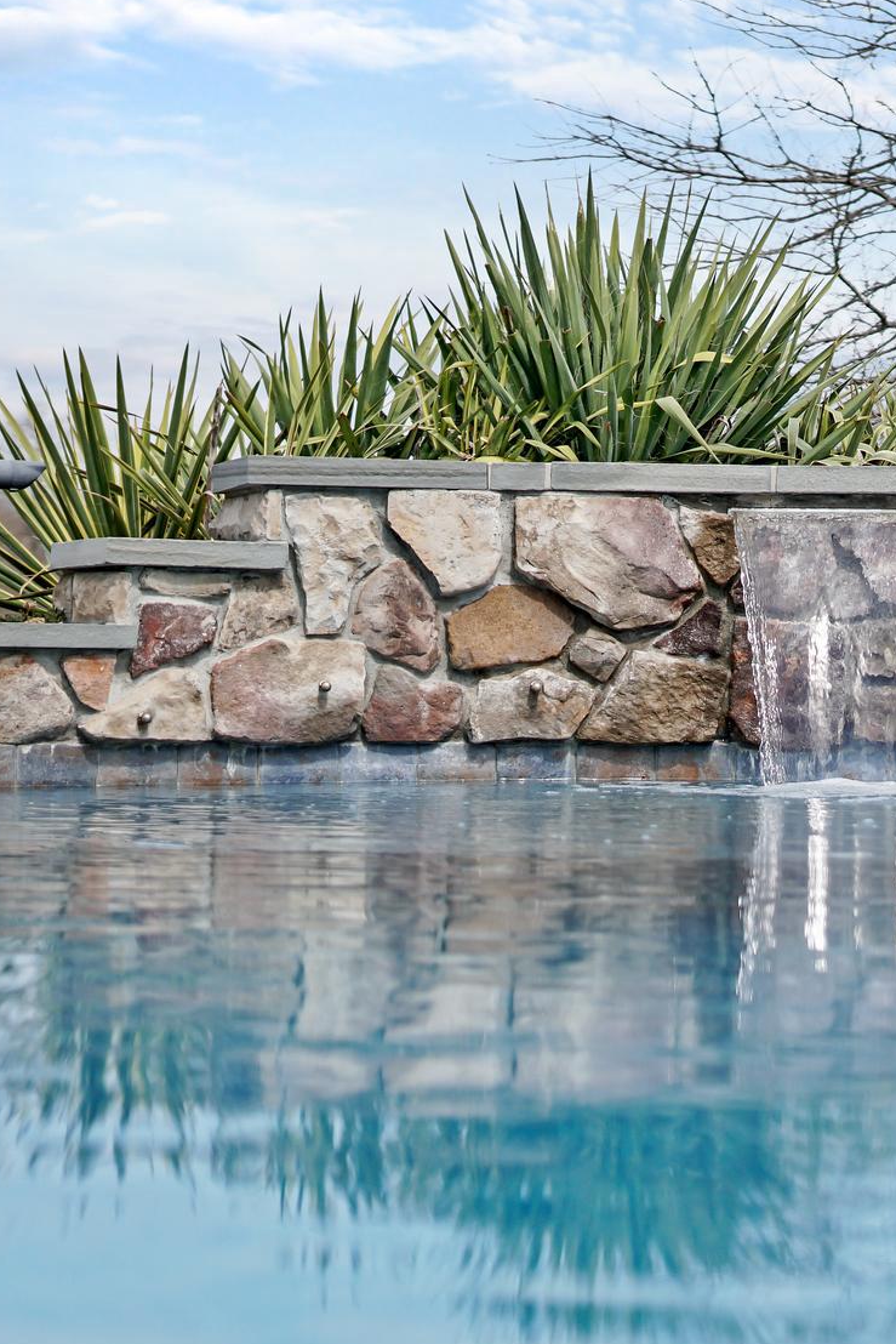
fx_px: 3207
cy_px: 657
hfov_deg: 15.6
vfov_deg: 23.7
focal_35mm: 86
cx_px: 920
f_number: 1.8
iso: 100
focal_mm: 31
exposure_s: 1/4000
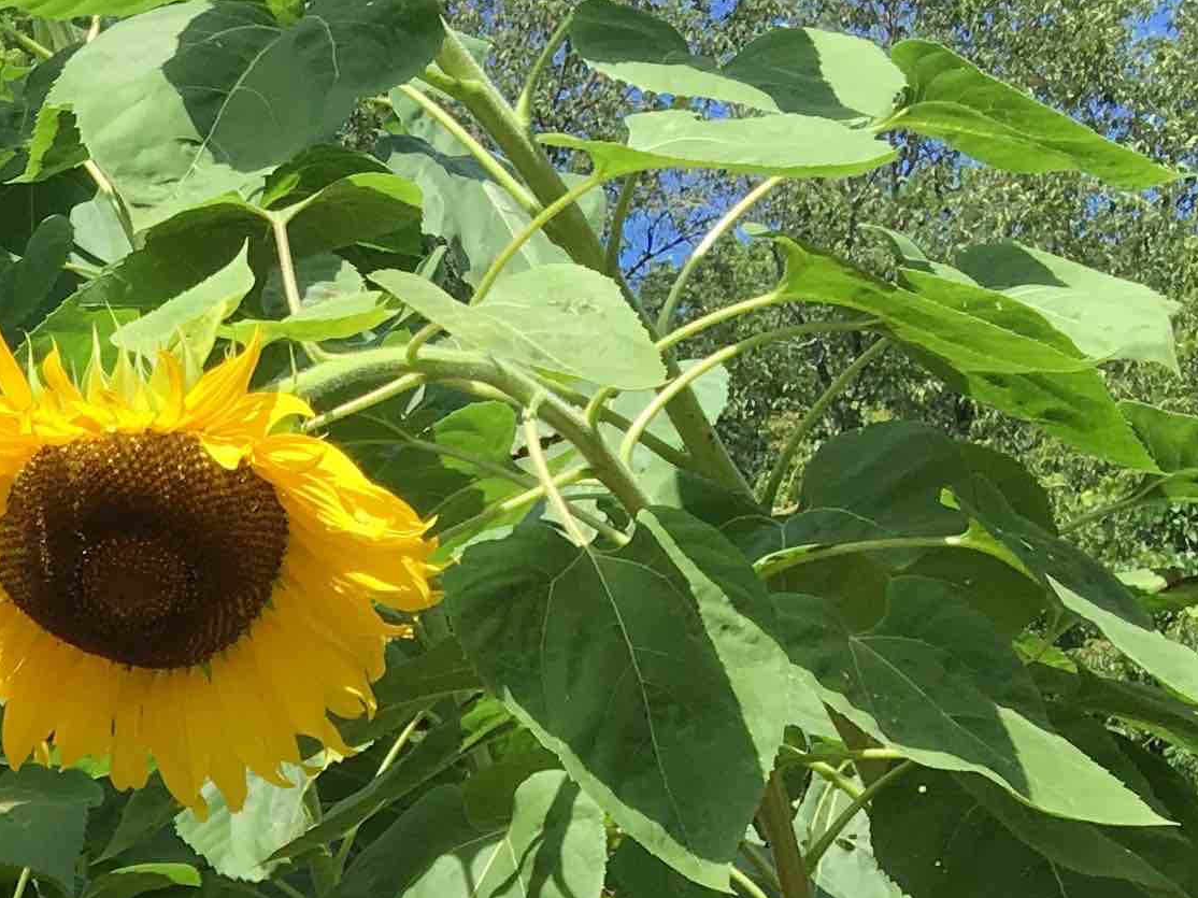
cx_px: -485
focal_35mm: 105
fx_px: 3633
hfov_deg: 17.3
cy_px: 1537
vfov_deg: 13.0
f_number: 2.2
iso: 25
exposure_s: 1/916
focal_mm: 4.15
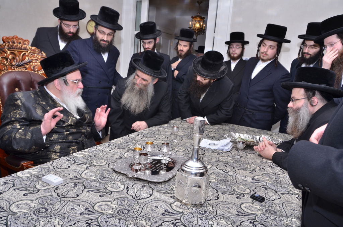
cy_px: 114
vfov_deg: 47.7
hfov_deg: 67.5
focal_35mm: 27
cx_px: 172
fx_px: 257
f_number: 6.3
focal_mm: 18
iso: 250
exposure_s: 1/250
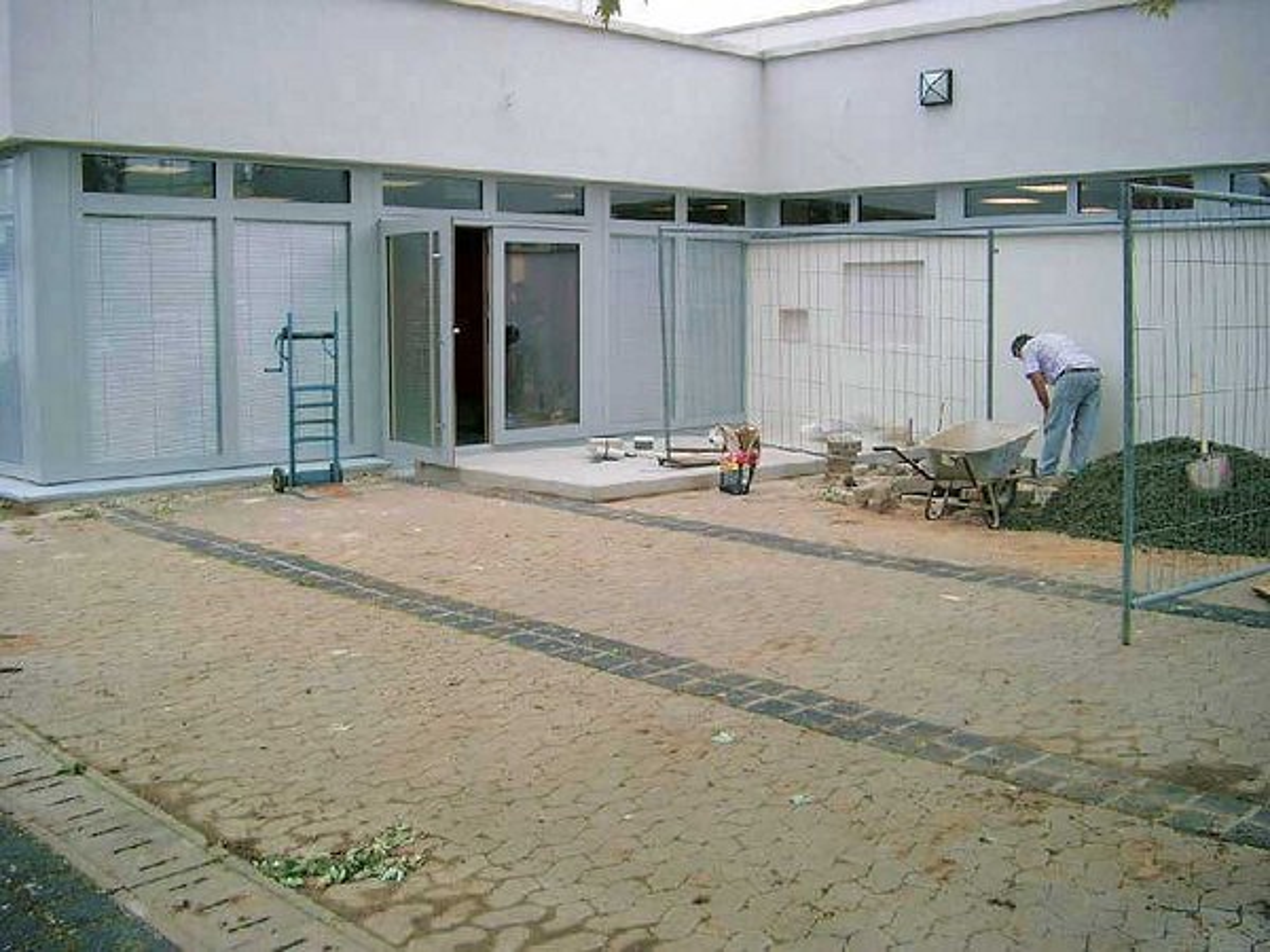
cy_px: 476
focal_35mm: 37
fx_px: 1357
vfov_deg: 38.7
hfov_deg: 50.1
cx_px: 635
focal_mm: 7.6
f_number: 2.6
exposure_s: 1/500
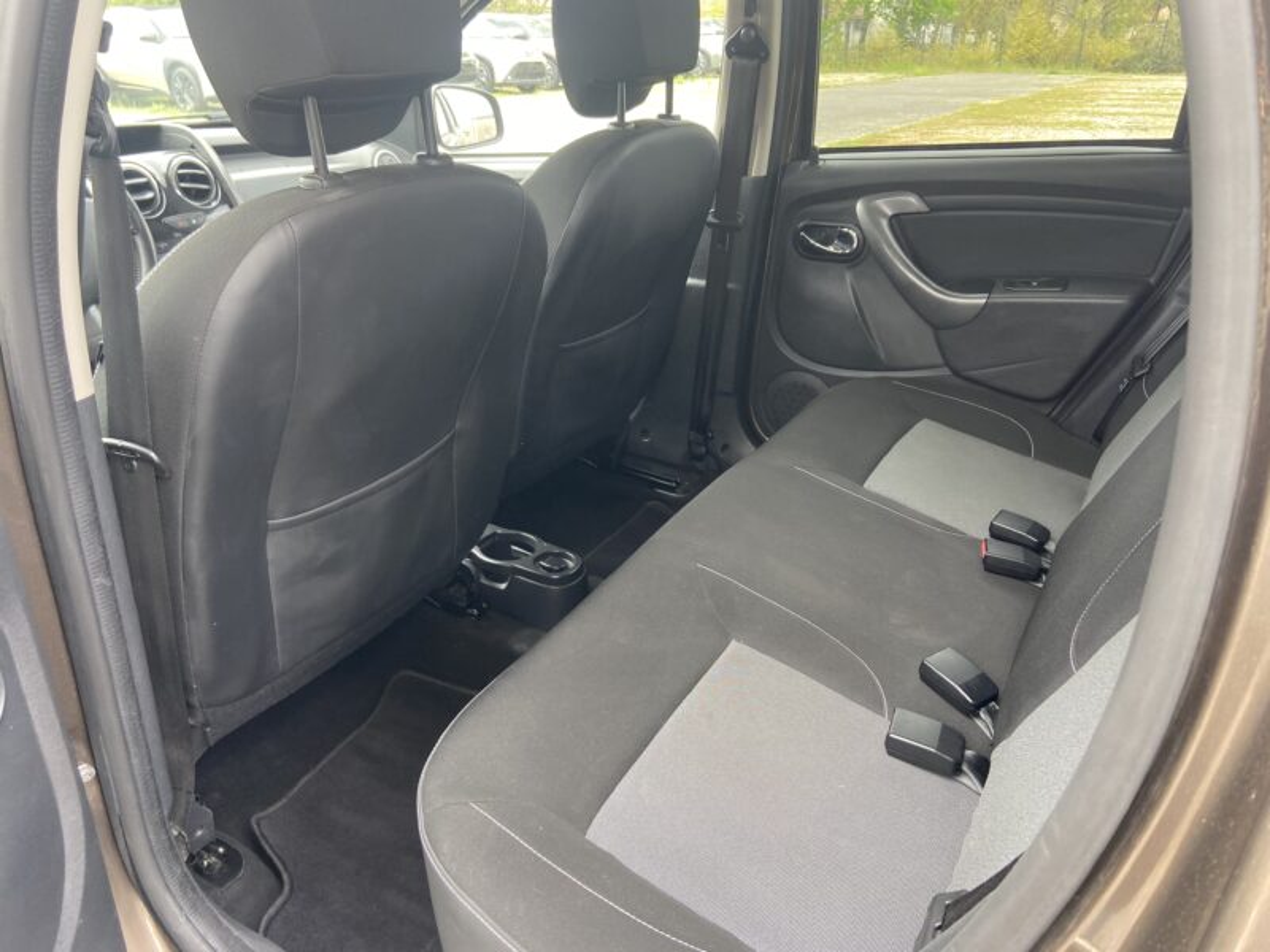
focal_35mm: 26
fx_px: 954
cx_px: 635
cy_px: 476
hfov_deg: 67.3
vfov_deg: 53.1
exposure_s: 1/121
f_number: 1.8
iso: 100
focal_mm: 4.25
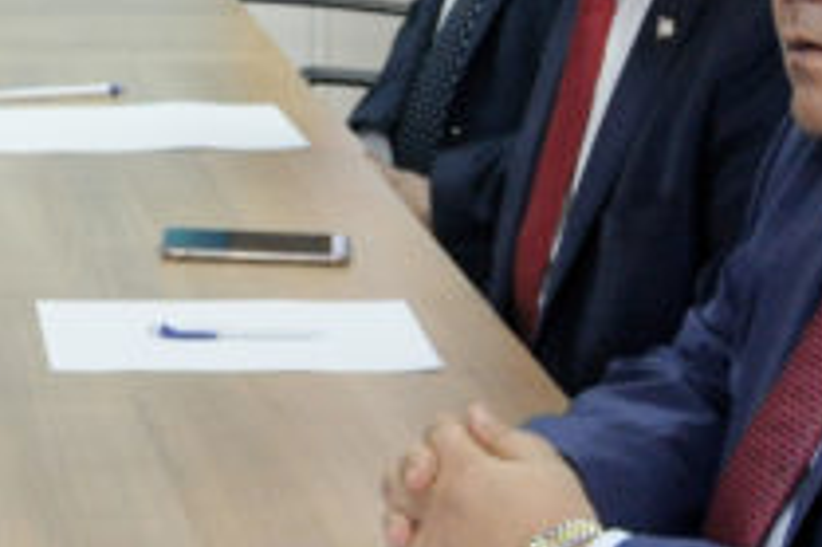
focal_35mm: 183
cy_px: -157
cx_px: -193
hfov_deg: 11.0
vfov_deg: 7.4
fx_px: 4185
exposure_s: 1/60
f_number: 4.5
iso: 800
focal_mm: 25
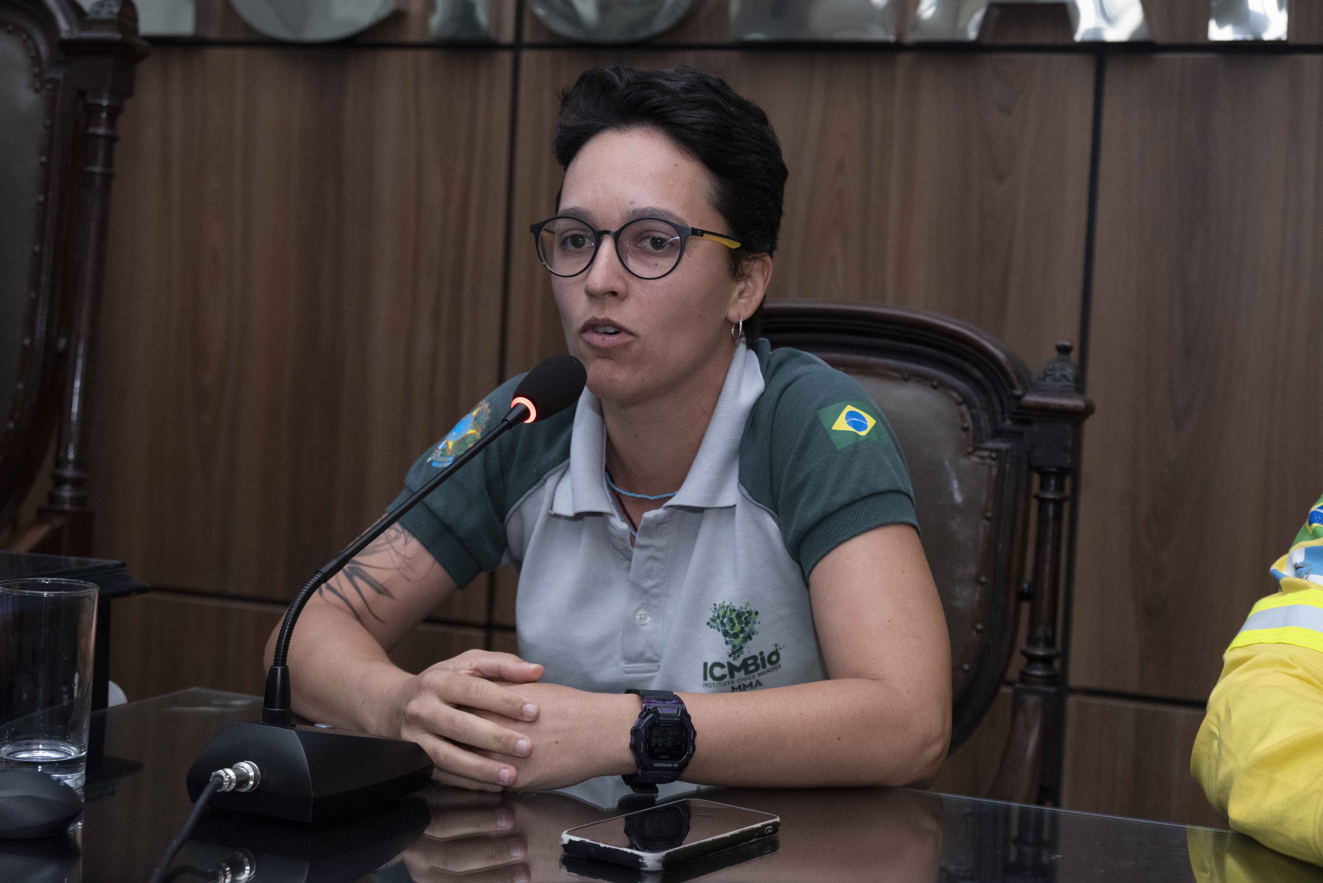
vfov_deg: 23.0
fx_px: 2169
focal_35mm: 59
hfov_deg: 33.9
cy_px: 442
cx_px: 662
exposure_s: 1/200
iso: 5000
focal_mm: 59
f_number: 6
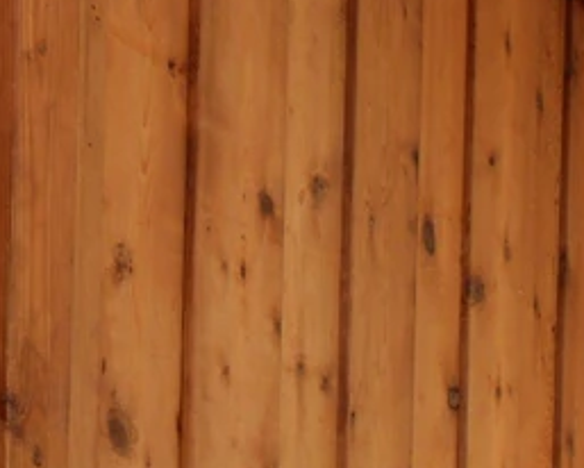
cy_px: 797
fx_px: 1998
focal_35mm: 116
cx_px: 1336
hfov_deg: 13.1
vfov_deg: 12.4
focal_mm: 11
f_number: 4
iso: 140
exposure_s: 1/60
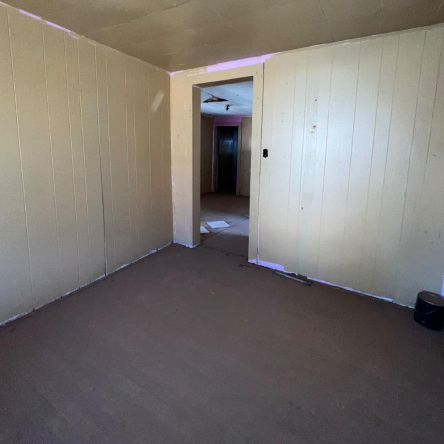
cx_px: 221
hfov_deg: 87.4
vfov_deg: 86.5
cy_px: 181
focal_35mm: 16
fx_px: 232
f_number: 1.8
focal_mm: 1.57
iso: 100
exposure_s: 1/60
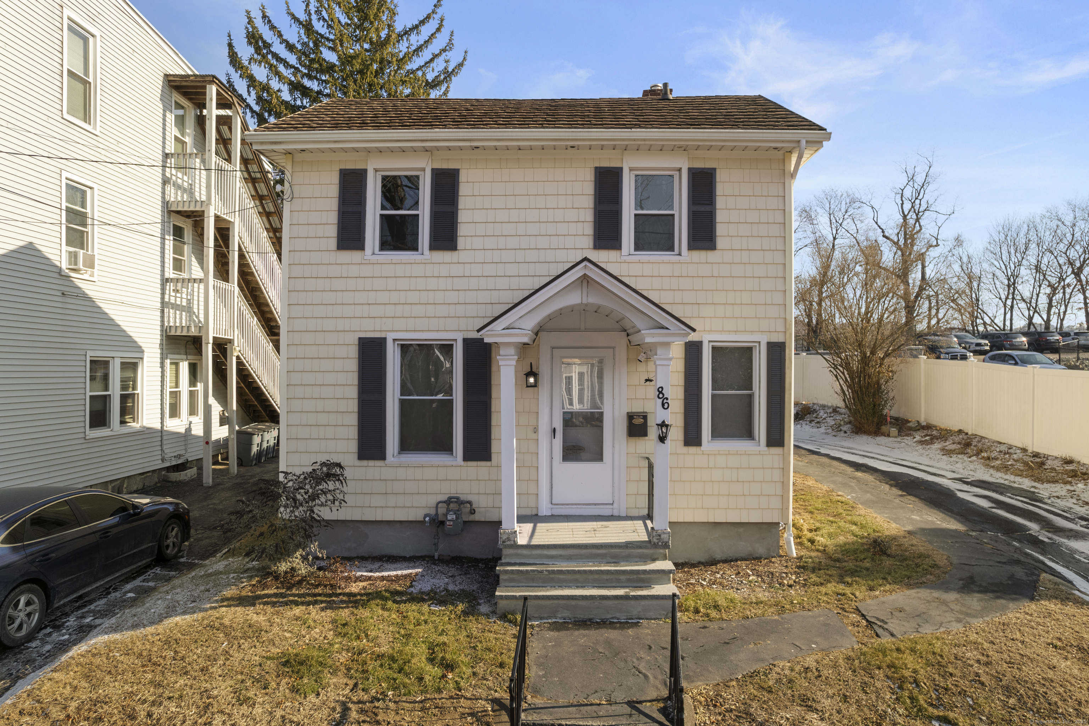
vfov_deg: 57.2
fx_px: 665
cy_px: 363
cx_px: 544
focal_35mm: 22
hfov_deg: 78.6
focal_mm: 8.38
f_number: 2.8
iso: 100
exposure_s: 1/640
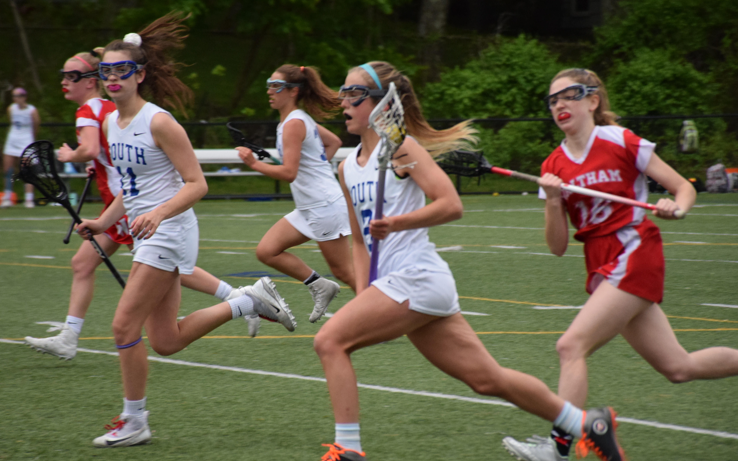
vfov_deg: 5.2
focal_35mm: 253
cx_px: 355
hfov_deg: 8.3
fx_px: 5088
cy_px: 267
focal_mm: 140
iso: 1800
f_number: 5.6
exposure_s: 1/500
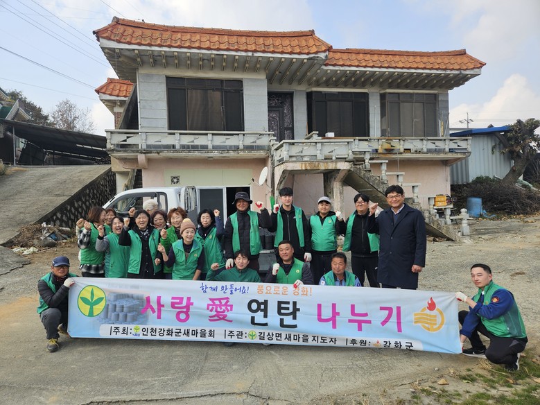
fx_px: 359
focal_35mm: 23
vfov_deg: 58.9
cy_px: 202
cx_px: 270
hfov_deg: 73.9
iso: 25
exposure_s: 1/932
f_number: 1.8
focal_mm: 5.4
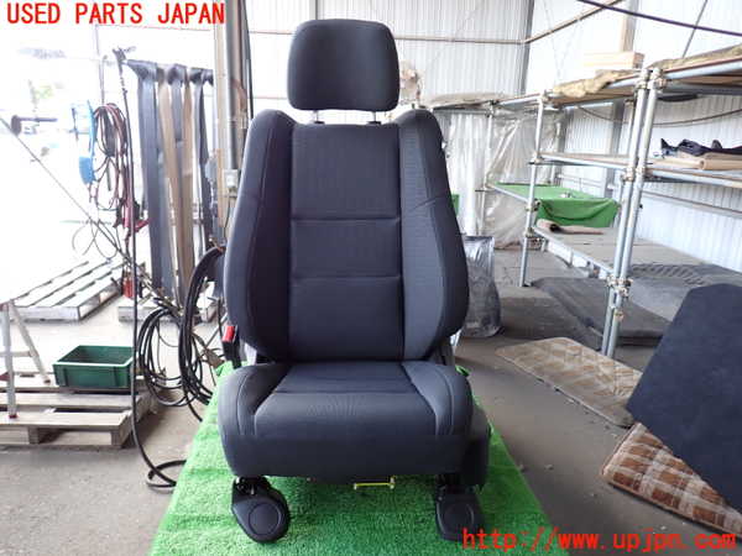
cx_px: 371
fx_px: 536
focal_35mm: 25
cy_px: 278
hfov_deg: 69.4
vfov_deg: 54.9
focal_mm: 4.5
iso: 125
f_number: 2
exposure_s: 1/60
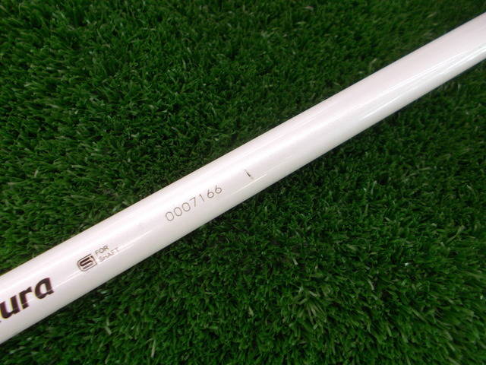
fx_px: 365
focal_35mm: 26
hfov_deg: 67.3
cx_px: 243
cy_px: 182
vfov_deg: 53.1
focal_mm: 4.6
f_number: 3.2
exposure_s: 1/25
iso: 125
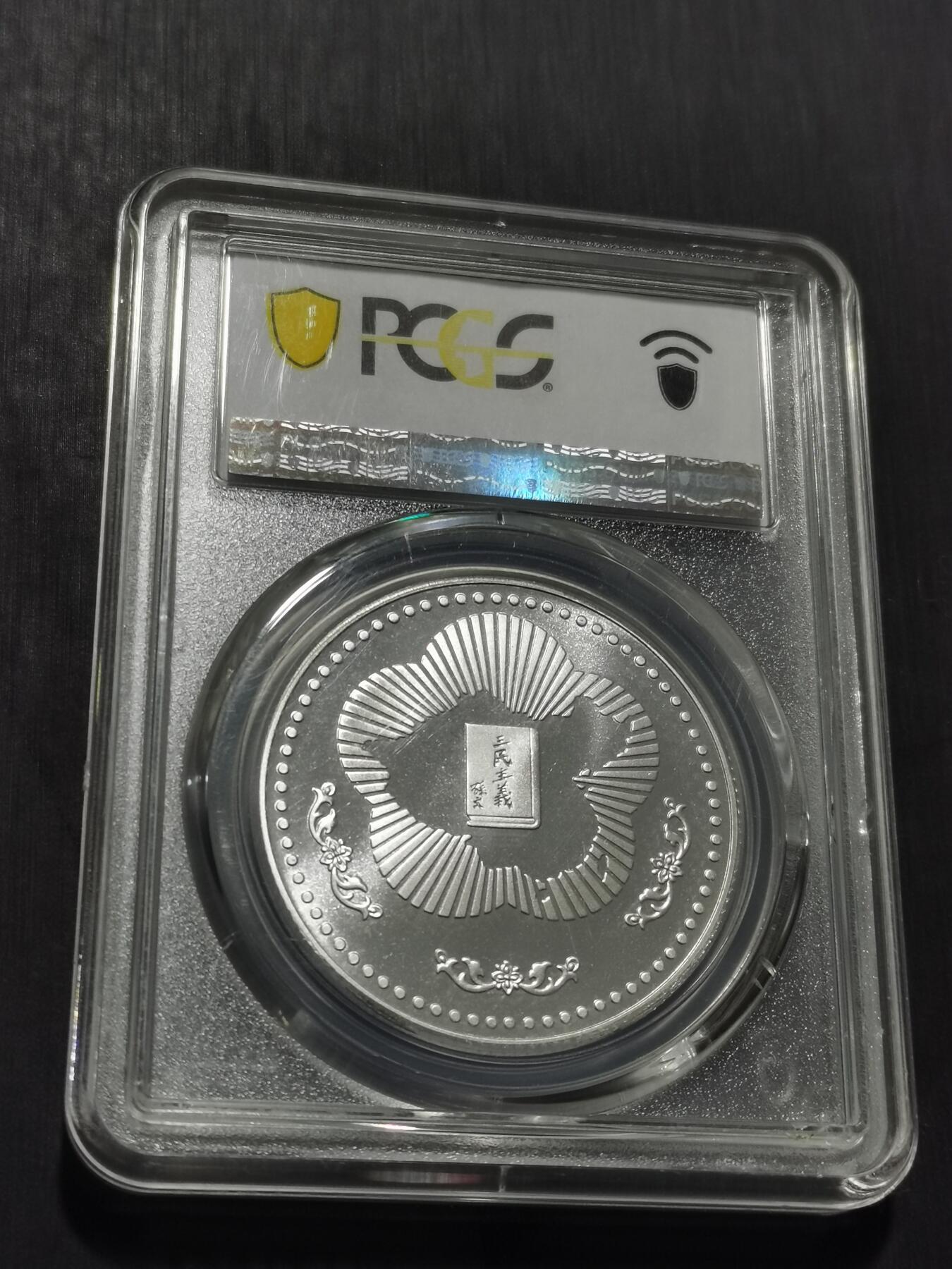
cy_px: 634
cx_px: 476
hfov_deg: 23.7
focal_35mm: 62
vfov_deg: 31.2
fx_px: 2273
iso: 80
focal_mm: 5.58
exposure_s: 1/180
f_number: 1.8
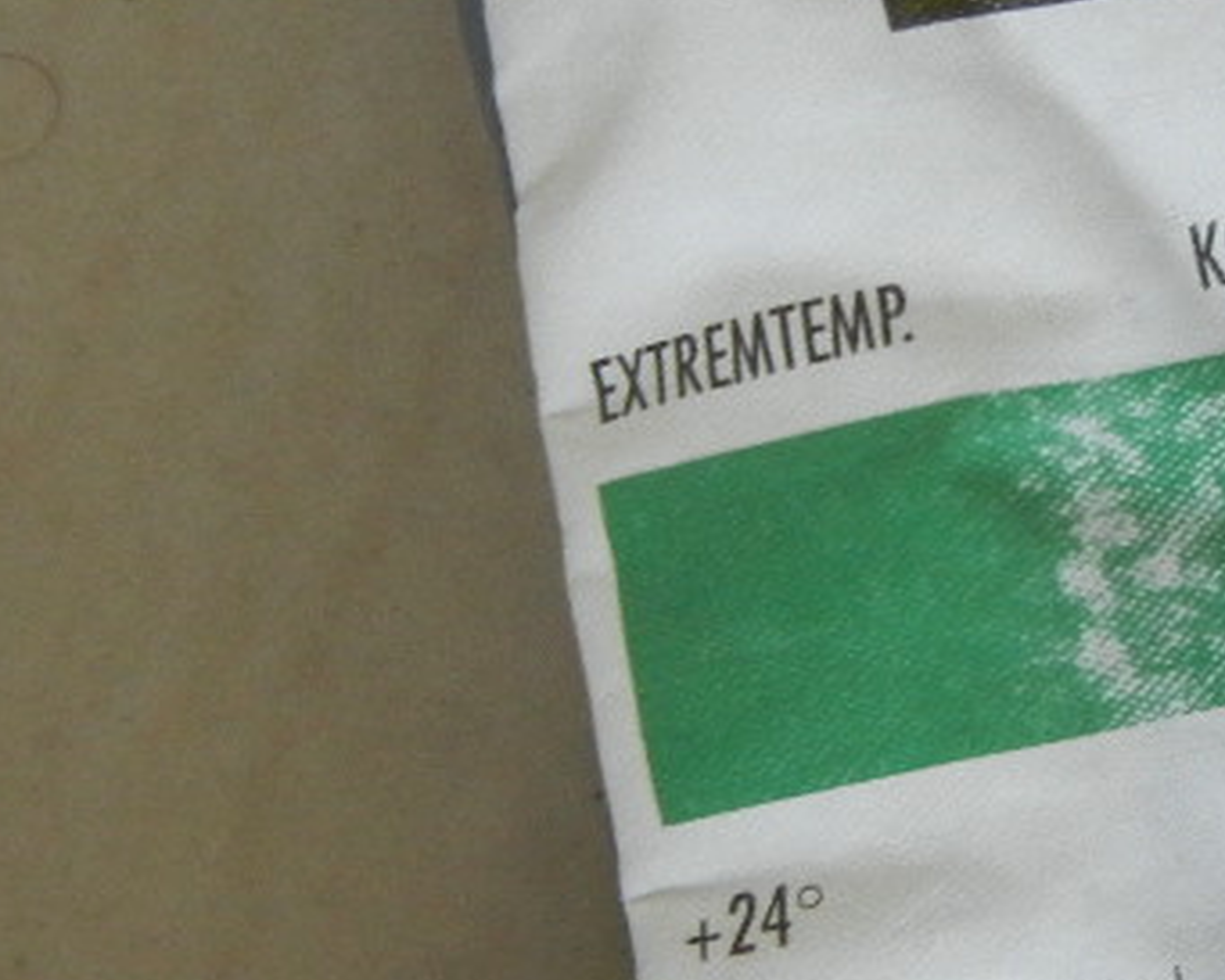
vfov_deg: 17.5
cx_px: 1193
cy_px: 521
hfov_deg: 21.1
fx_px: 3191
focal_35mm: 88
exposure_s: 1/38.3
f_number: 3.5
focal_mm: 5.4
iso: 400
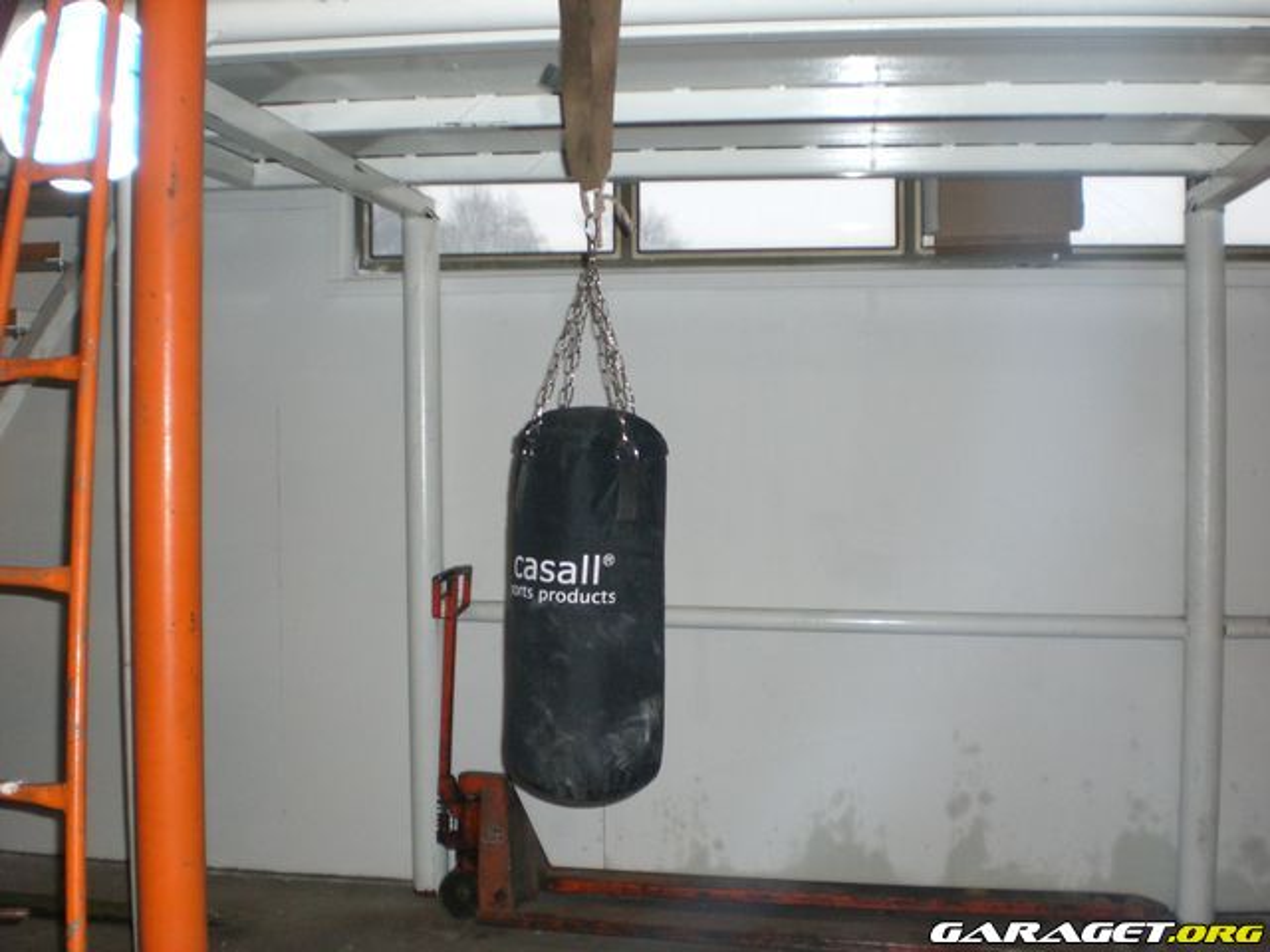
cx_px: 635
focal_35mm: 38
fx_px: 1394
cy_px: 476
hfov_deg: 49.0
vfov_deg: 37.7
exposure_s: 1/60
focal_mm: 6.3
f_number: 3.1
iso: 200
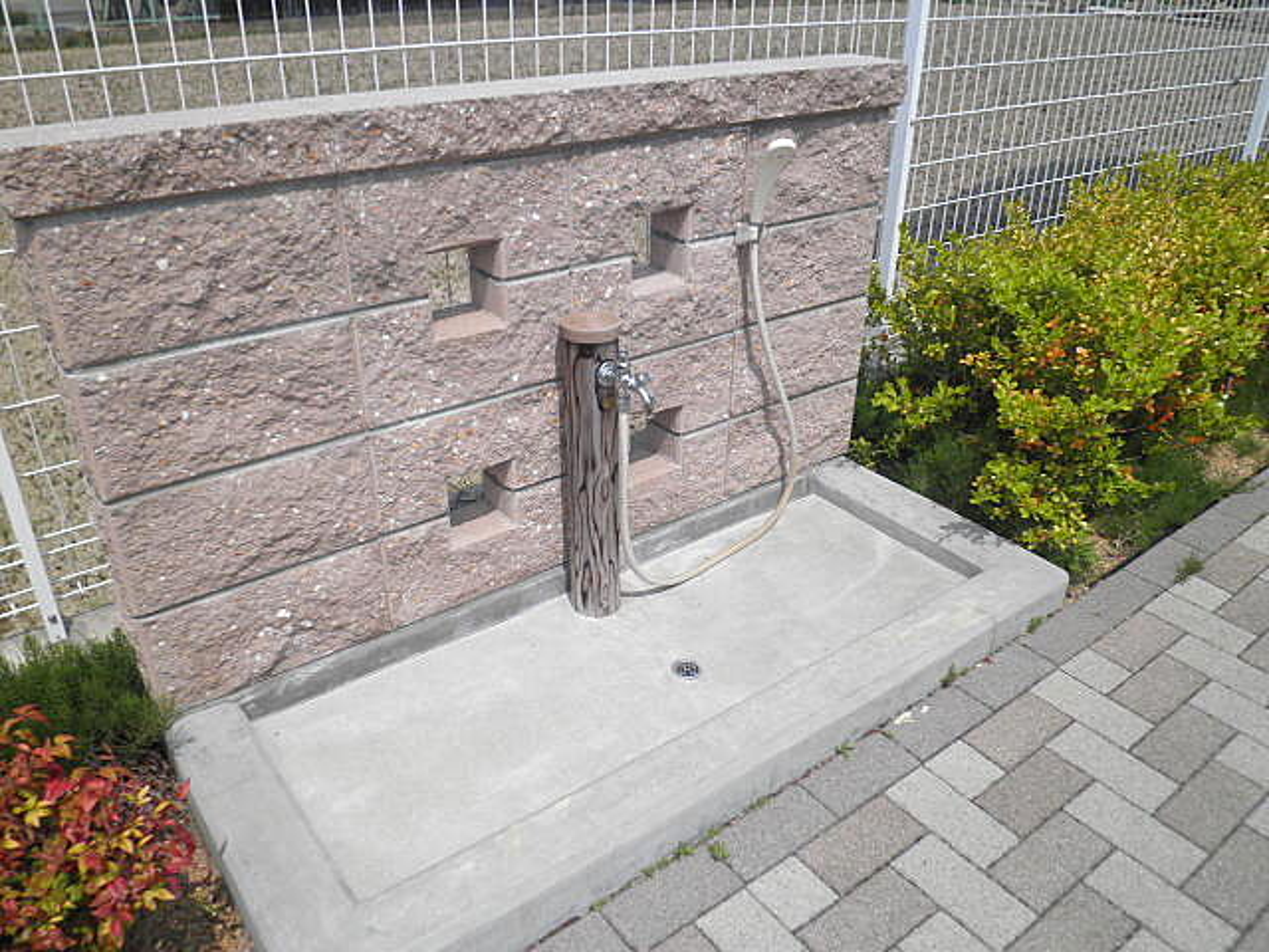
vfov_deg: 53.1
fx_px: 953
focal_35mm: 26
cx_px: 634
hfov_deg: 67.3
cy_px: 476
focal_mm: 4.7
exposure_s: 1/160
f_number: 7.9
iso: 64
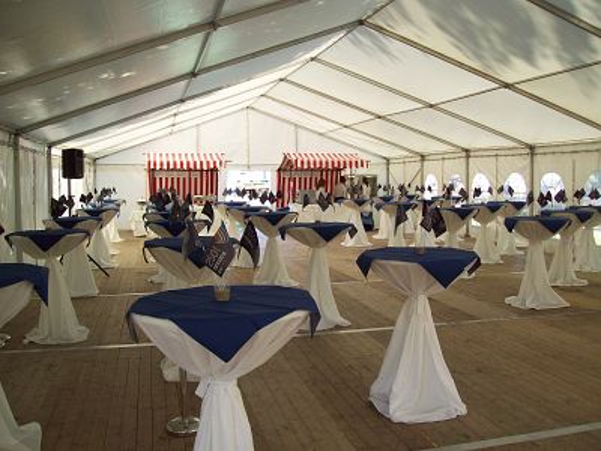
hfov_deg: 51.4
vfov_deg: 39.7
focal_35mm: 36
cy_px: 226
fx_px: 625
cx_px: 300
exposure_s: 1/161
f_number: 2.7
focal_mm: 6
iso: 80
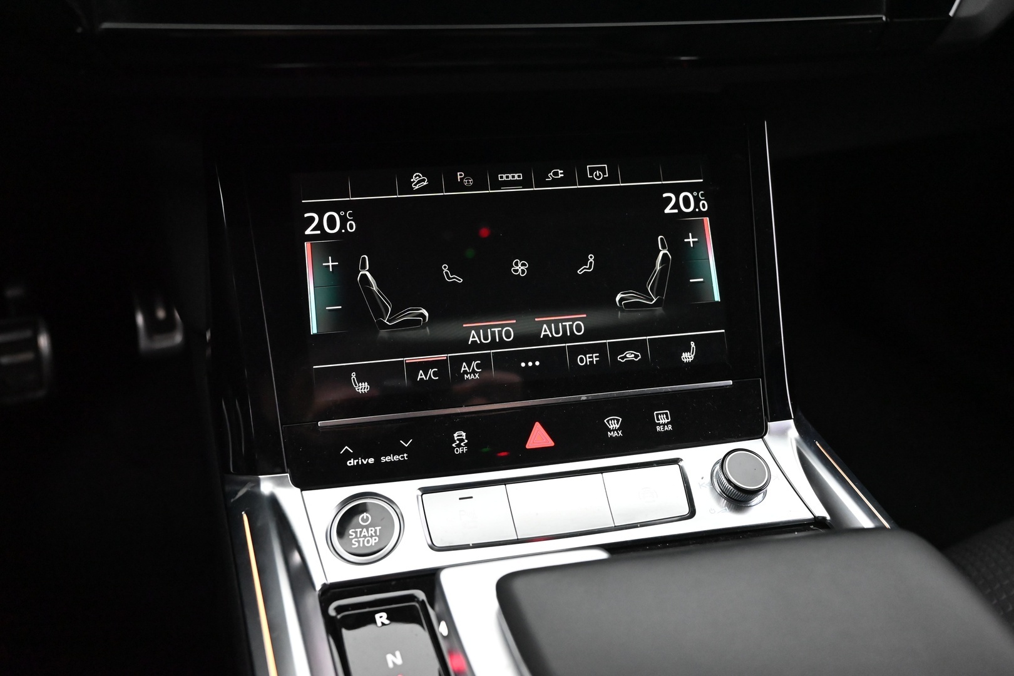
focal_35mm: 24
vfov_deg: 53.1
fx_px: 676
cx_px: 507
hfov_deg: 73.7
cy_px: 338
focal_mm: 24
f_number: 4
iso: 8000
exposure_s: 1/60
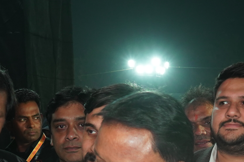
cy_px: 254
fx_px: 705
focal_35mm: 104
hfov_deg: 19.6
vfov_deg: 12.4
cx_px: 150
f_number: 8
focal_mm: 29
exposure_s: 1/60
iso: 1250
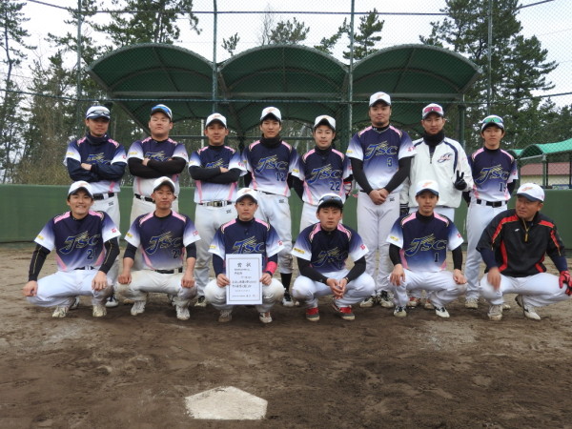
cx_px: 286
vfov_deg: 42.9
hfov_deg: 55.4
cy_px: 214
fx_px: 545
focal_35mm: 33
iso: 100
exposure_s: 1/50
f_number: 3.6
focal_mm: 5.9
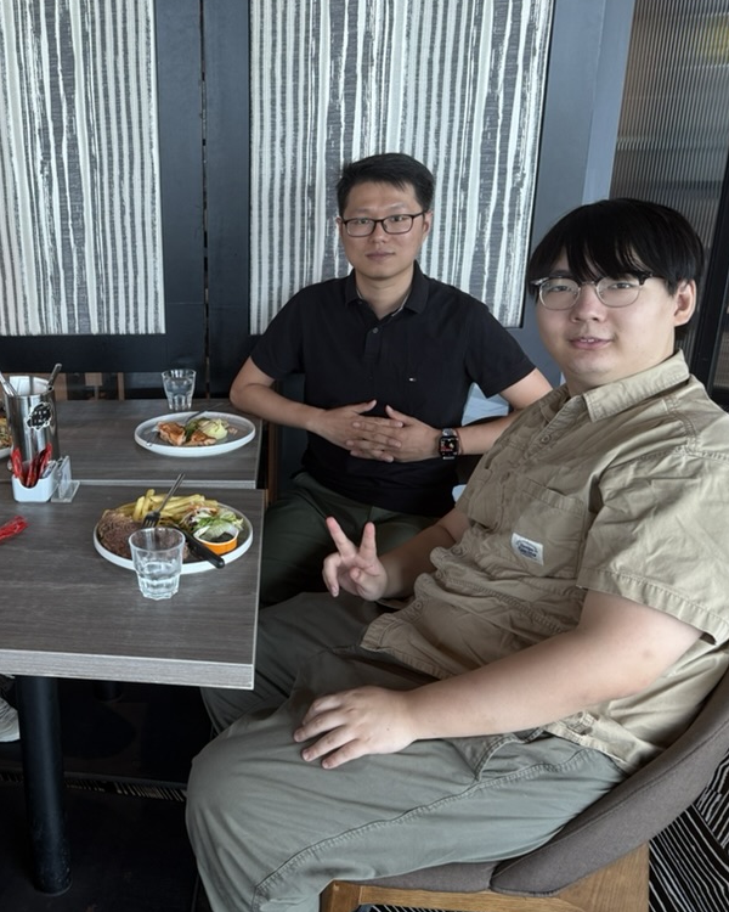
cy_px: 450
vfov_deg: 55.7
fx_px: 863
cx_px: 131
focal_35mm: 32
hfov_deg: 43.4
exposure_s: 1/100
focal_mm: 6.76
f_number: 1.78
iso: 200
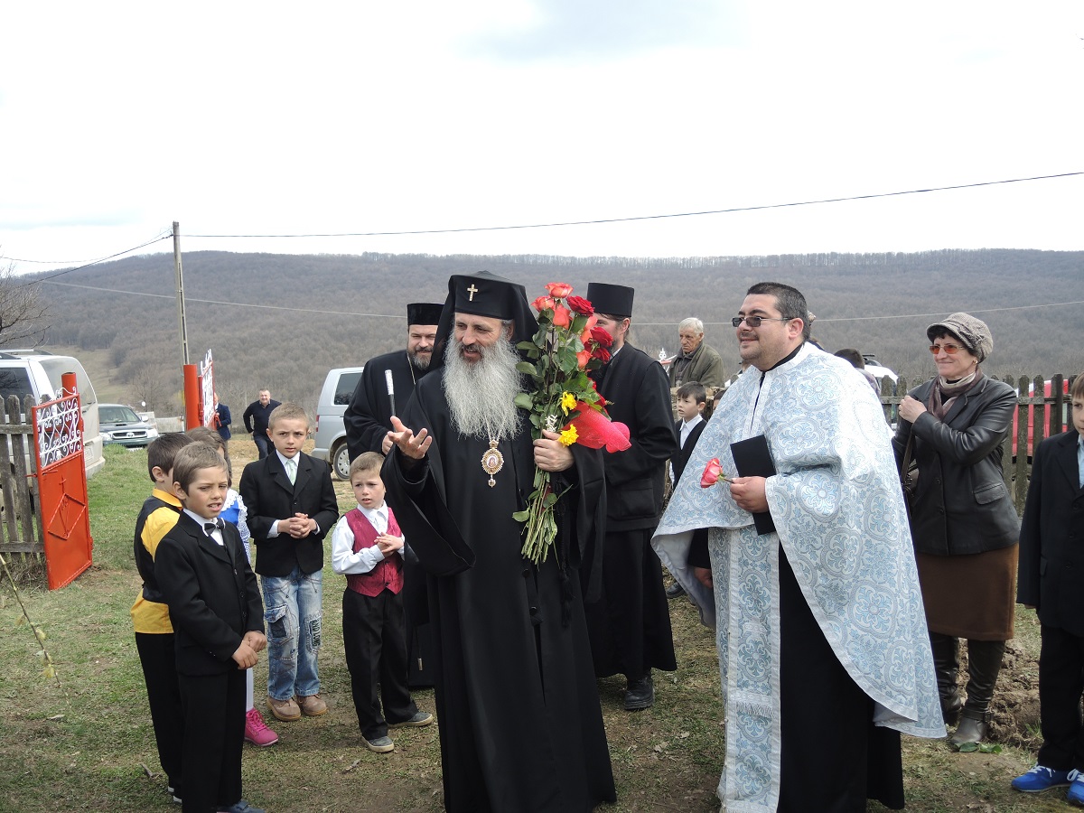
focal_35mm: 28
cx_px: 542
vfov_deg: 49.7
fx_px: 877
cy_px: 406
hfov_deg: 63.4
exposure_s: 1/800
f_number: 2
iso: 80
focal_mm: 6
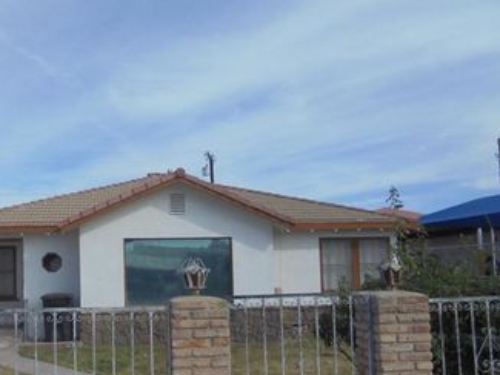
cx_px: 149
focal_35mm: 40
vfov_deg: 35.8
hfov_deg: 45.7
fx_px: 578
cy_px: 231
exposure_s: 1/125
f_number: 11.5
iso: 100
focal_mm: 4.6
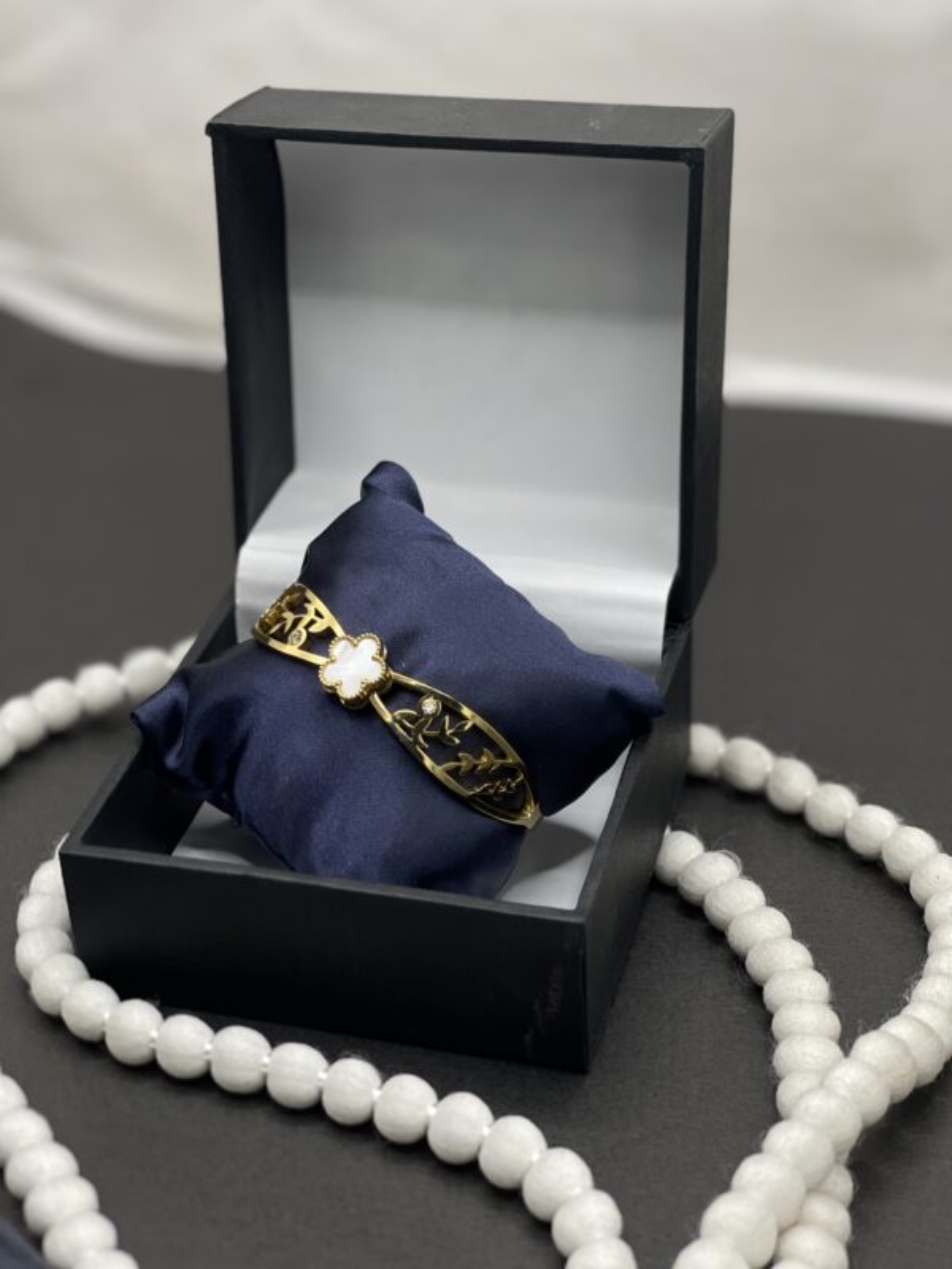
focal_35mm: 64
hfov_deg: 22.9
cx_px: 476
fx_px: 2347
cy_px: 634
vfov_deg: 30.3
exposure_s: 1/121
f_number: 2.2
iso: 25
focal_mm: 7.5
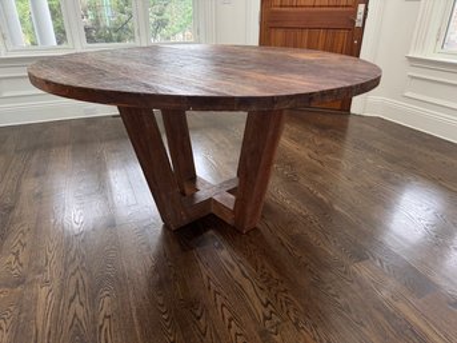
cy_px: 172
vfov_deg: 56.8
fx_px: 317
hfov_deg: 71.6
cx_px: 228
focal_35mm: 24
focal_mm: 6.76
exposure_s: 1/60
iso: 200
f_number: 1.78
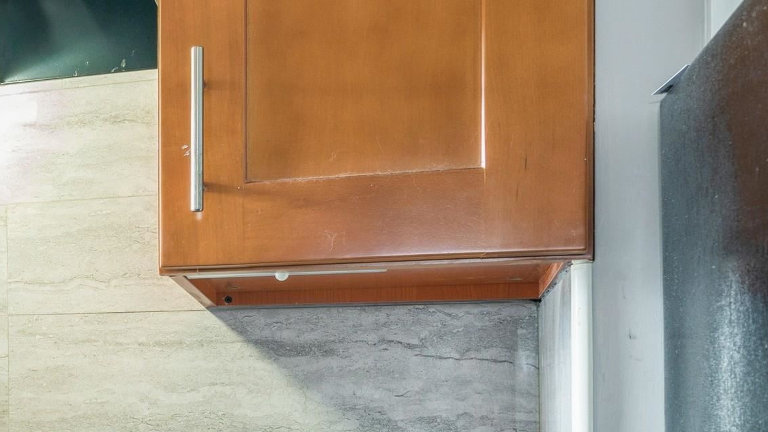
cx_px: -242
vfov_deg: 19.5
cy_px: 437
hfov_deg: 28.4
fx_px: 1222
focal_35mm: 60
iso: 200
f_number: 7.1
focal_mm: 21
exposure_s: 1
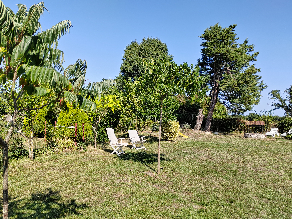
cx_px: 146
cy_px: 110
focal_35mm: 27
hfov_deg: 65.3
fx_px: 228
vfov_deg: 51.4
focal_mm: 5.52
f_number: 1.9
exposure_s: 1/1100
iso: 100
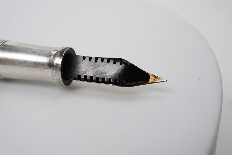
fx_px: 290
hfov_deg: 43.6
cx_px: 116
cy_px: 78
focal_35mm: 45
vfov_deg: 29.9
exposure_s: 1/100
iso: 400
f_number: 22
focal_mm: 30
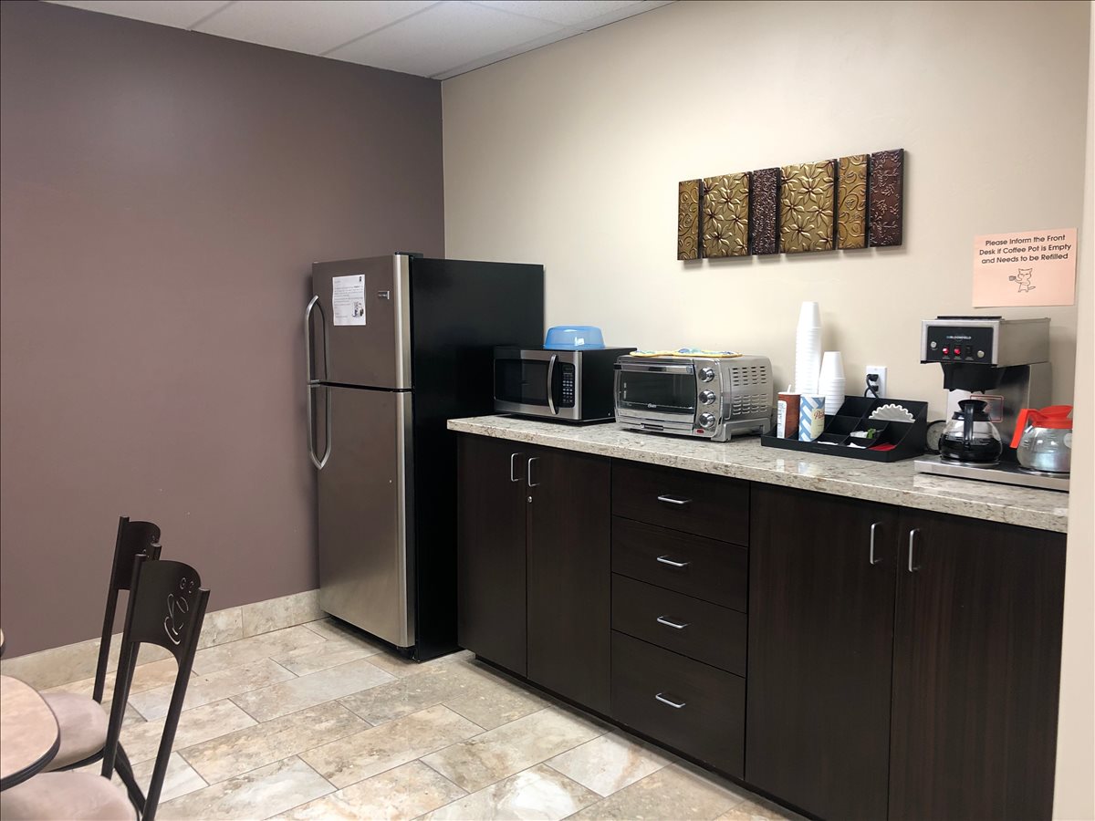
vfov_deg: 49.7
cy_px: 410
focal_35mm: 28
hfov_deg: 63.4
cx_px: 548
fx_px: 886
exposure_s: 1/24
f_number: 1.8
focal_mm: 4
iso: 40
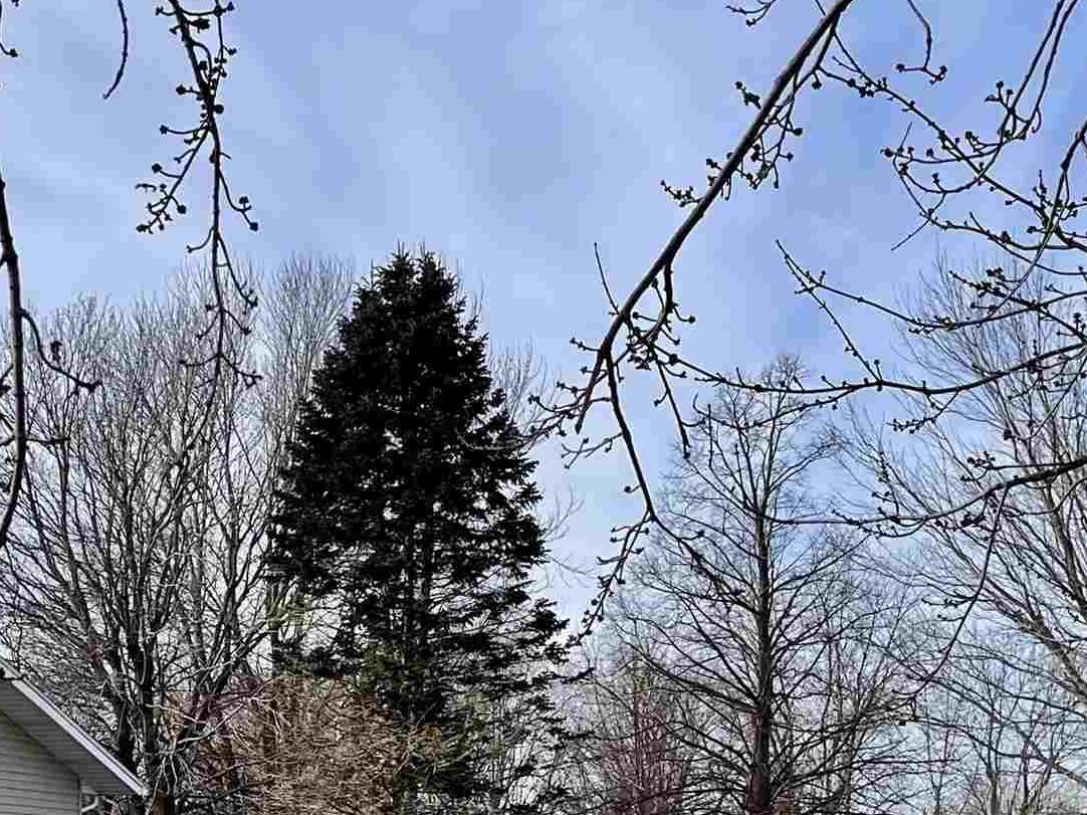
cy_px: 934
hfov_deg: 27.2
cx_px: 329
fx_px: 2229
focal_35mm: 71
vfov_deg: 19.7
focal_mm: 5.1
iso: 32
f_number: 1.6
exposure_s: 1/2786
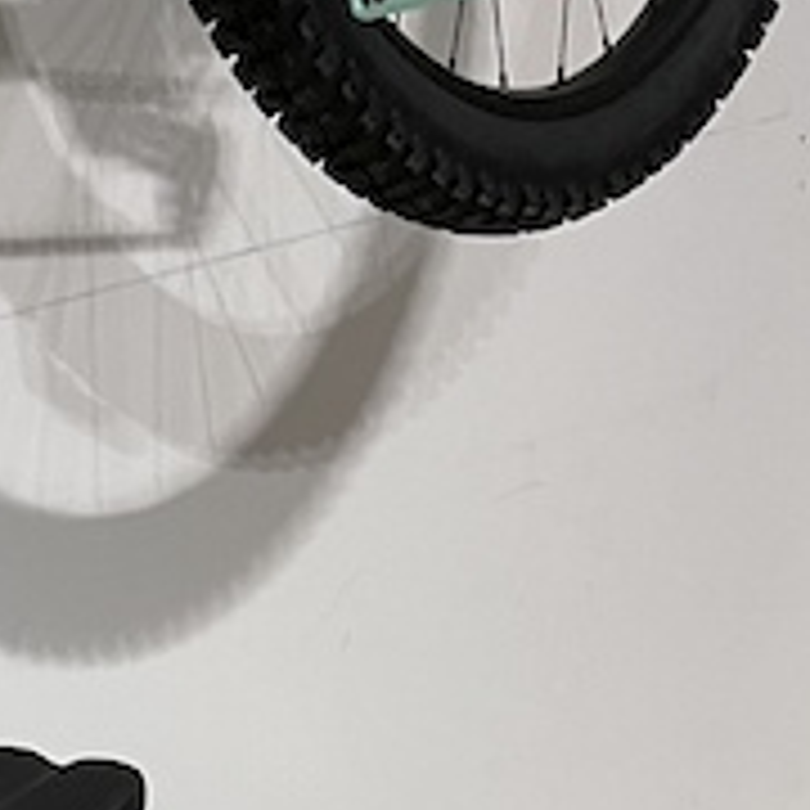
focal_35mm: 102
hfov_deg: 15.9
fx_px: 2700
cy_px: 1624
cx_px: -346
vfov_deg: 14.2
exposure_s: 1/60
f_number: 1.6
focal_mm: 5.1
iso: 125
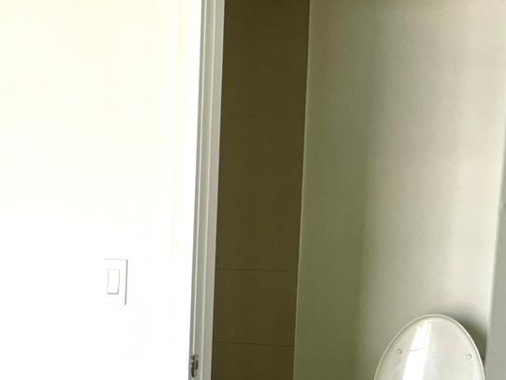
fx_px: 1126
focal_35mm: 77
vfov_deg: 18.6
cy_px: 382
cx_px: -62
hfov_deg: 23.6
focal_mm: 5.7
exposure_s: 1/121
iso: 40
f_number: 1.5
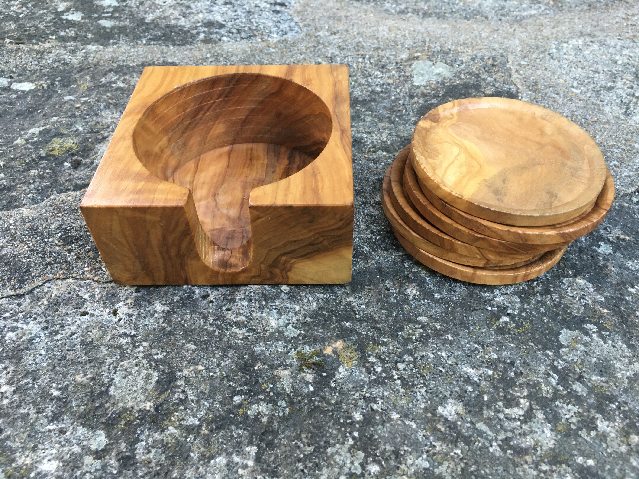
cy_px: 240
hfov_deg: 61.7
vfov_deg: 48.2
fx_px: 535
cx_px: 320
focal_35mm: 29
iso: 125
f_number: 2.2
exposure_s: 1/33
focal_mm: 4.15
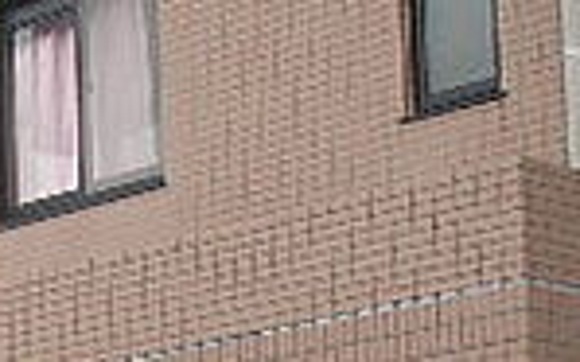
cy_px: 625
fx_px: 2655
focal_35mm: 168
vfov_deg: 7.6
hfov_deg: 12.0
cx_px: -269
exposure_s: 1/180
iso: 50
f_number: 3.3
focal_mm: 6.3
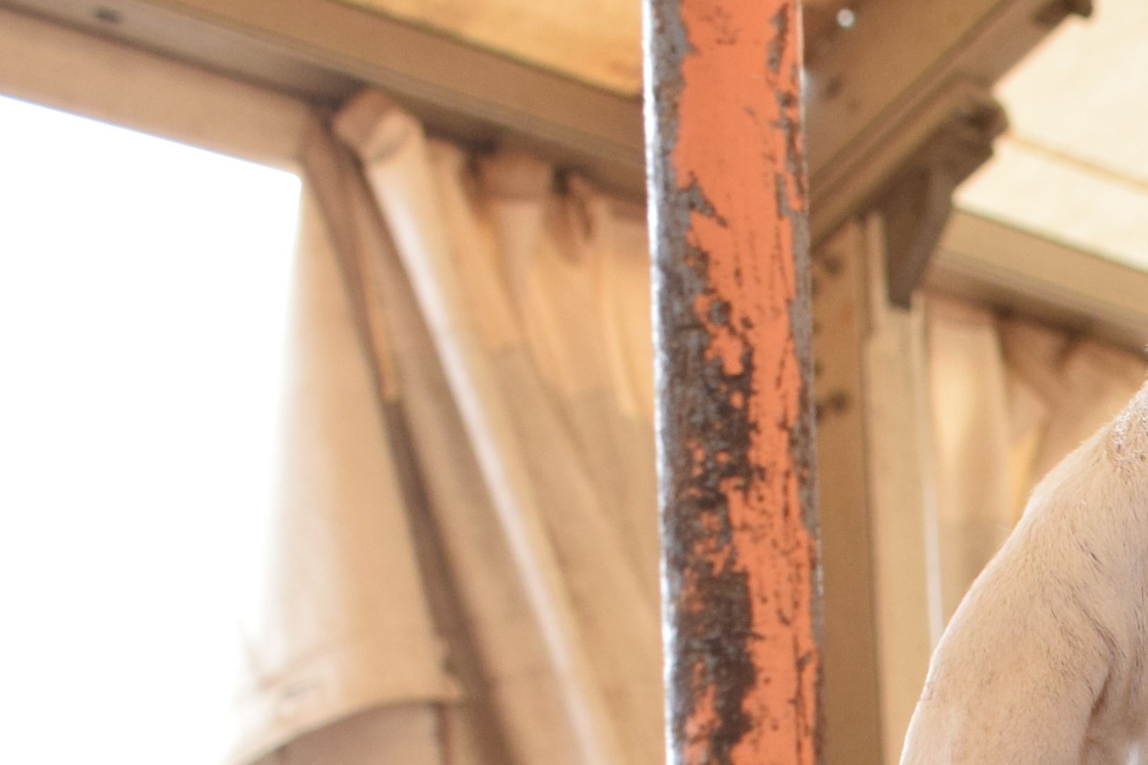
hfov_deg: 15.8
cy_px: 1347
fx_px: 3859
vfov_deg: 10.7
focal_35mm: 121
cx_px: 1604
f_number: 7.1
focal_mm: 22
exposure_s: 1/200
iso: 640
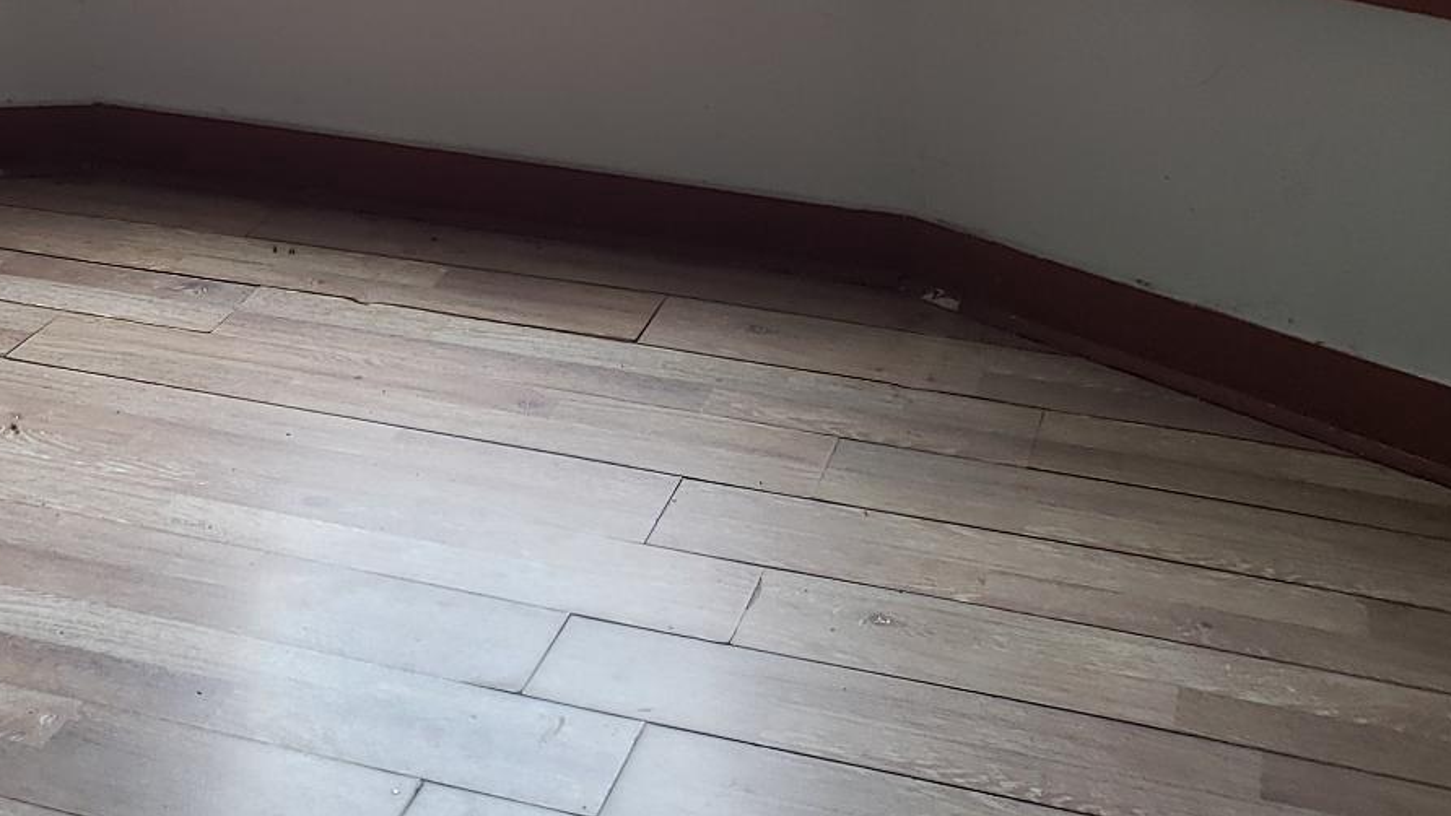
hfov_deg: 31.3
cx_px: 234
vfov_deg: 16.9
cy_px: -377
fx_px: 2501
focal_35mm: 65
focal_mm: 4.3
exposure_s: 1/39
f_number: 1.5
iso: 100
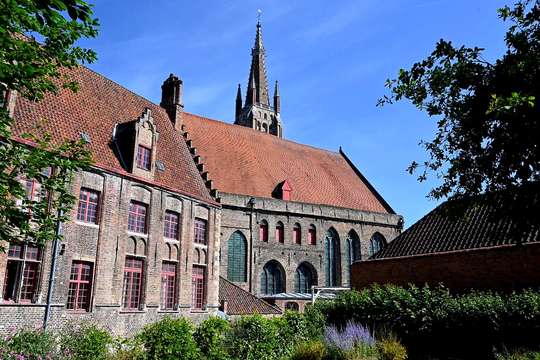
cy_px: 180
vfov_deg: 46.4
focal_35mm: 28
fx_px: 420
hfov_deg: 65.5
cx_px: 270
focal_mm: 28
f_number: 16
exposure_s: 1/1000
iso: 1600
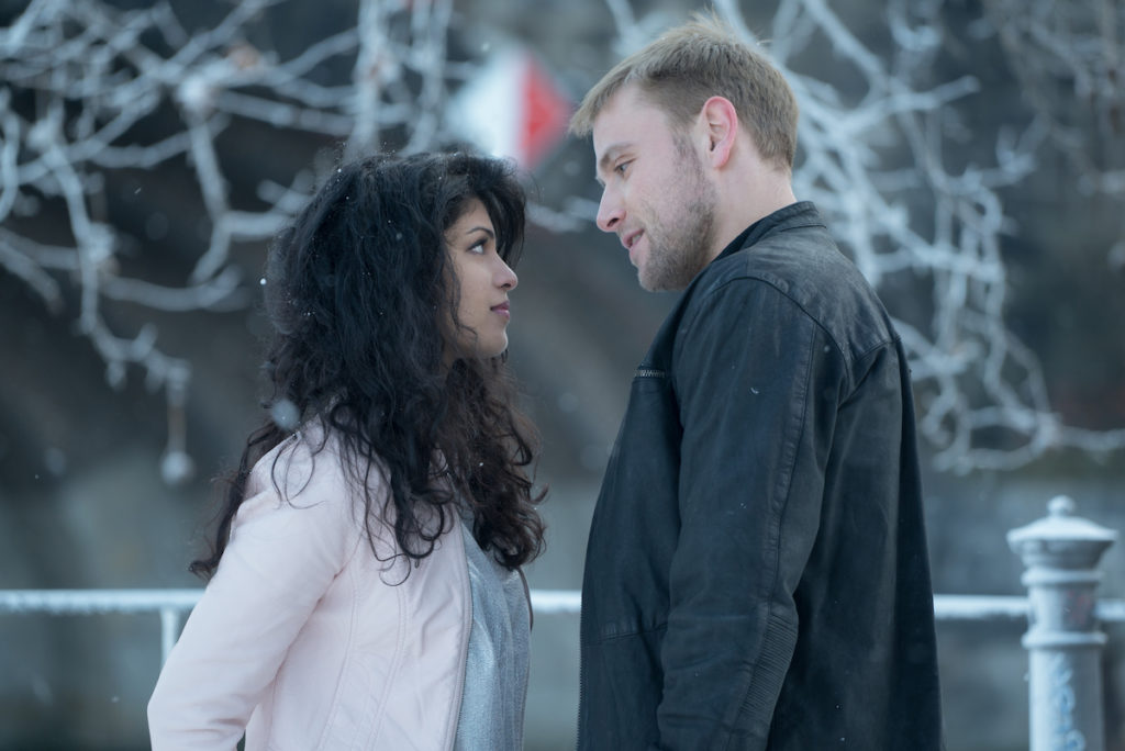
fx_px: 5816
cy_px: 376
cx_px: 562
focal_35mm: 186
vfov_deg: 7.4
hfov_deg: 11.0
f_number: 4
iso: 400
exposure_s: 1/160
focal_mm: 186
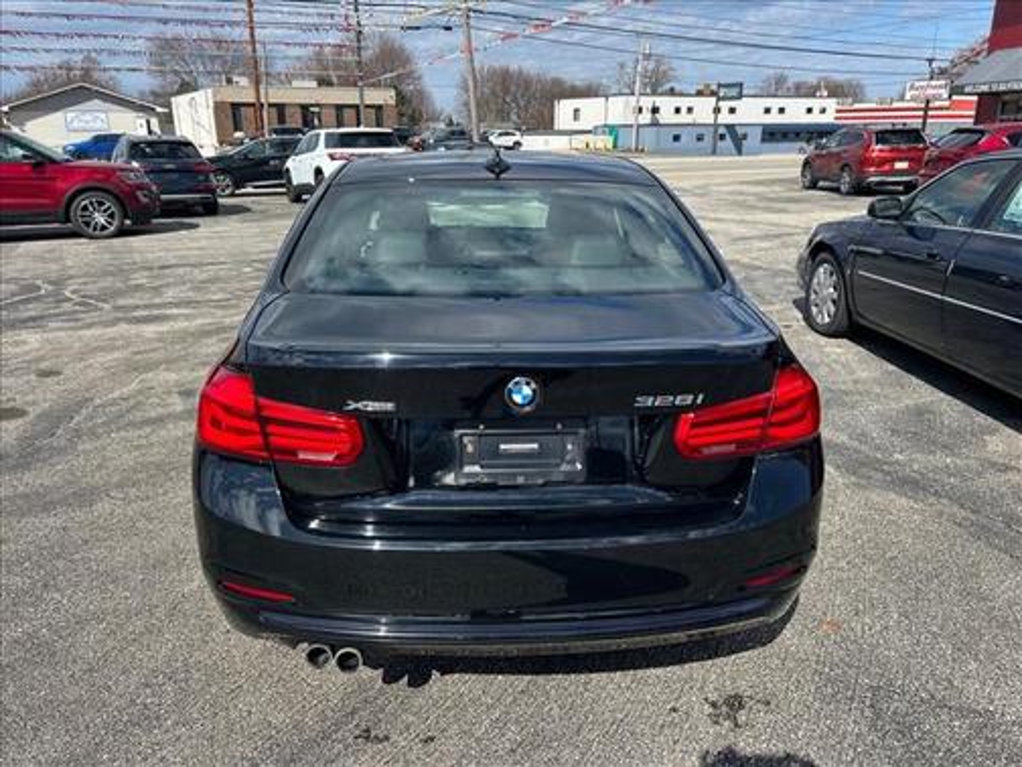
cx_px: 511
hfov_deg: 67.3
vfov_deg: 53.1
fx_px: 768
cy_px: 384
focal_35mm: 26
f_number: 1.5
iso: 50
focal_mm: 5.7
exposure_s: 1/2915
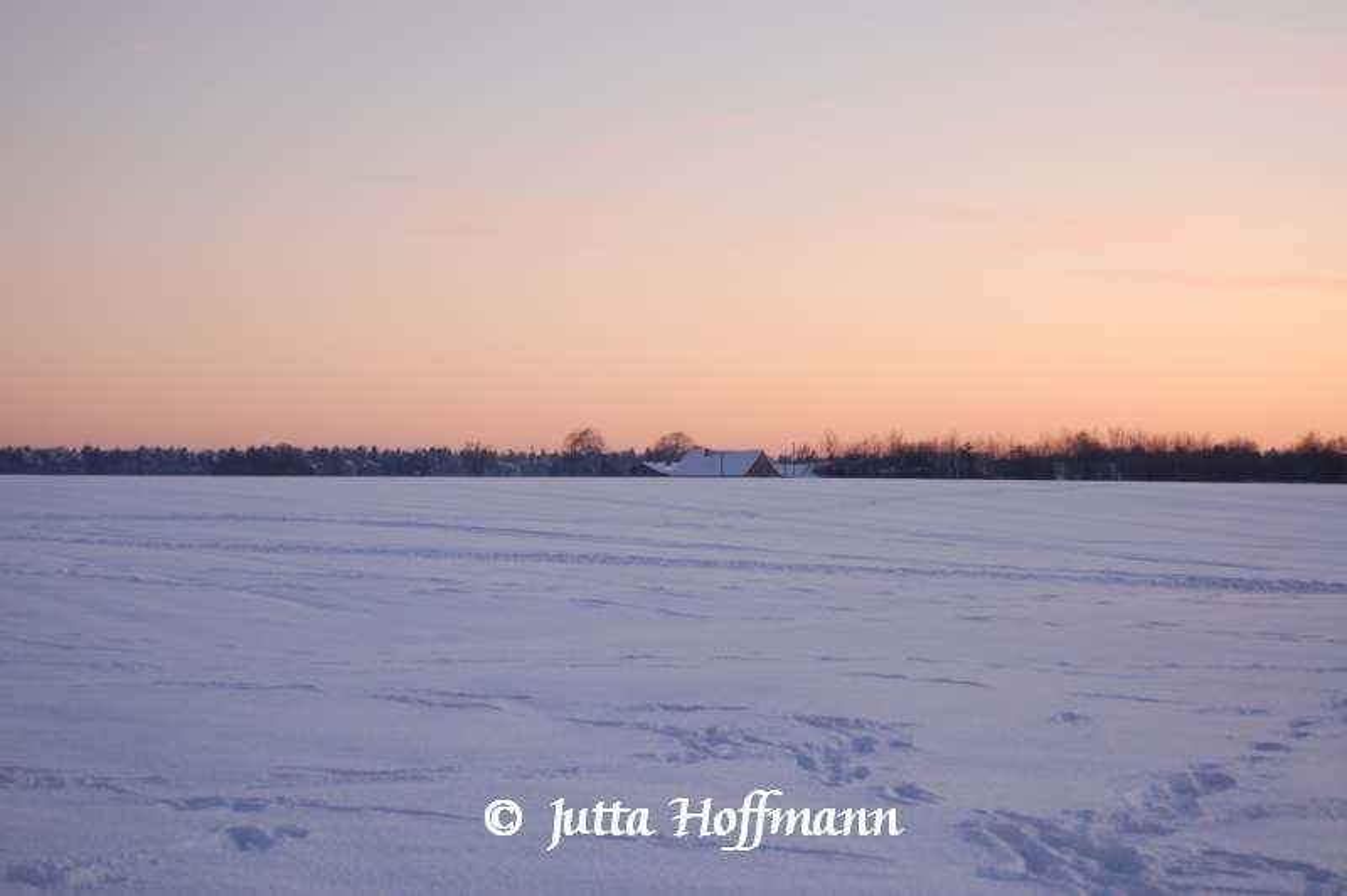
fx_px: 3084
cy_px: 448
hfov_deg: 24.6
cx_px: 674
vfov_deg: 16.5
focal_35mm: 82
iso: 400
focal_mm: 55
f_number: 5.6
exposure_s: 1/30
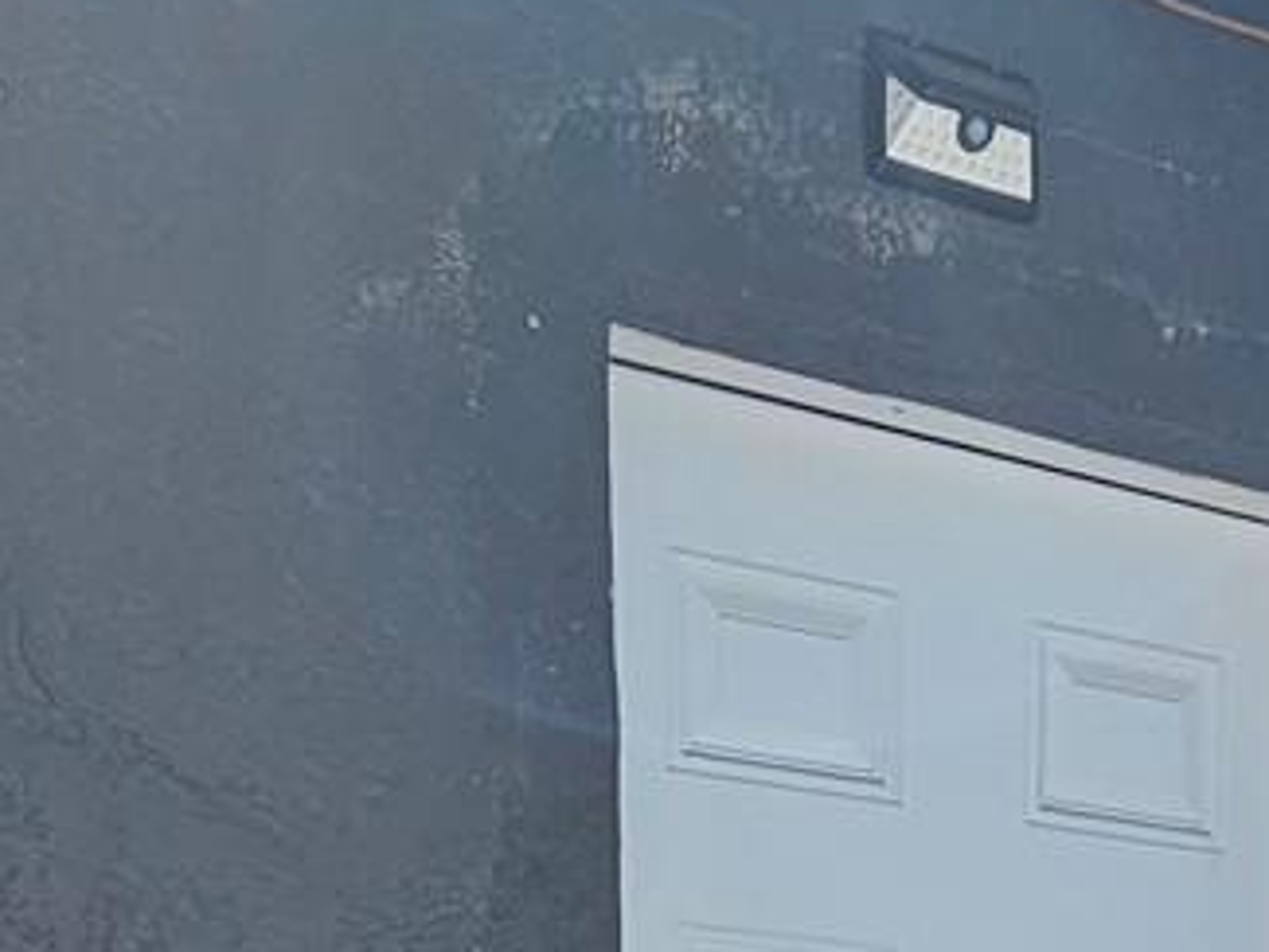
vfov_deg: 17.3
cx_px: 1117
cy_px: 1857
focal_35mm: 64
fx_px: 2347
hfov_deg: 29.2
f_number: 2.2
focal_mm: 2.2
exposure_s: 1/2157
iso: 50
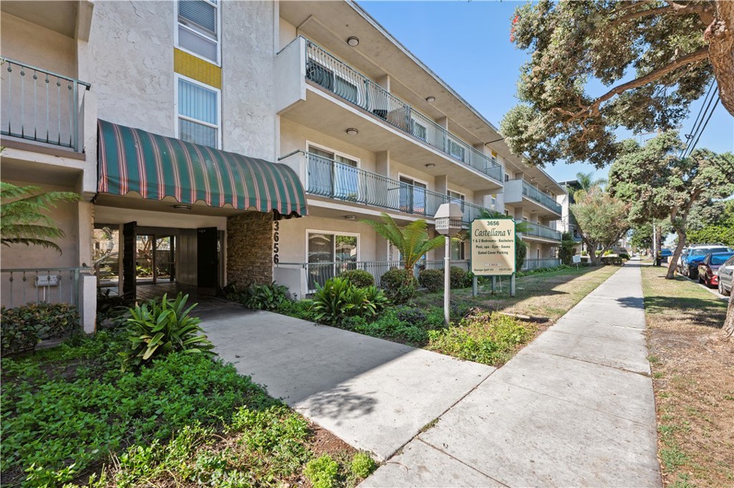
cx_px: 367
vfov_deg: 81.1
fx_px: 285
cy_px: 244
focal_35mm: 14
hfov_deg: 104.3
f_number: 9
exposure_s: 1/80
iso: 100
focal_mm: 14
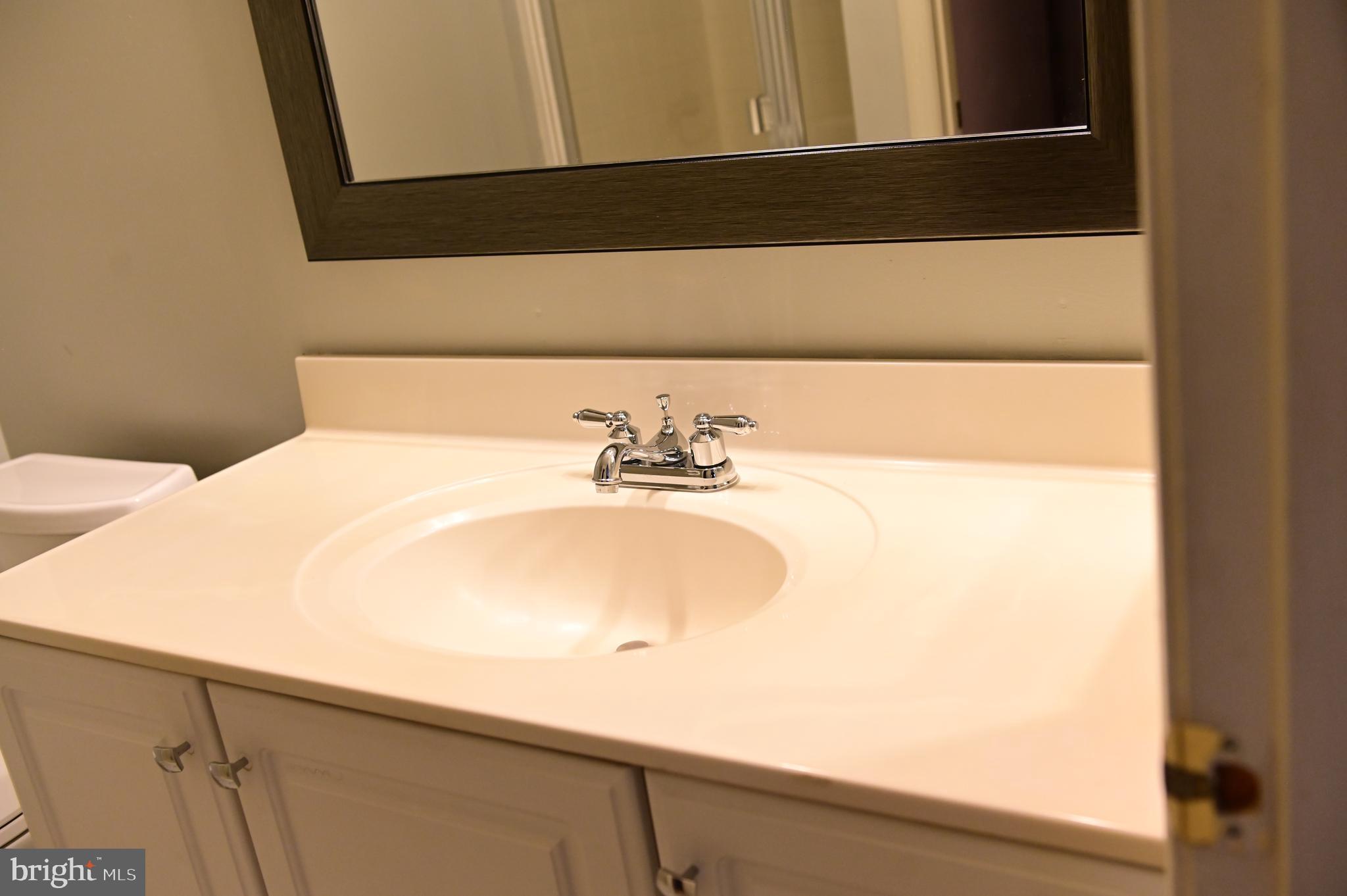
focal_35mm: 35
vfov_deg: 37.8
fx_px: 1308
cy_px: 448
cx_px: 674
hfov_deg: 54.5
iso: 2500
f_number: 4
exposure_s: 1/125
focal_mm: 35
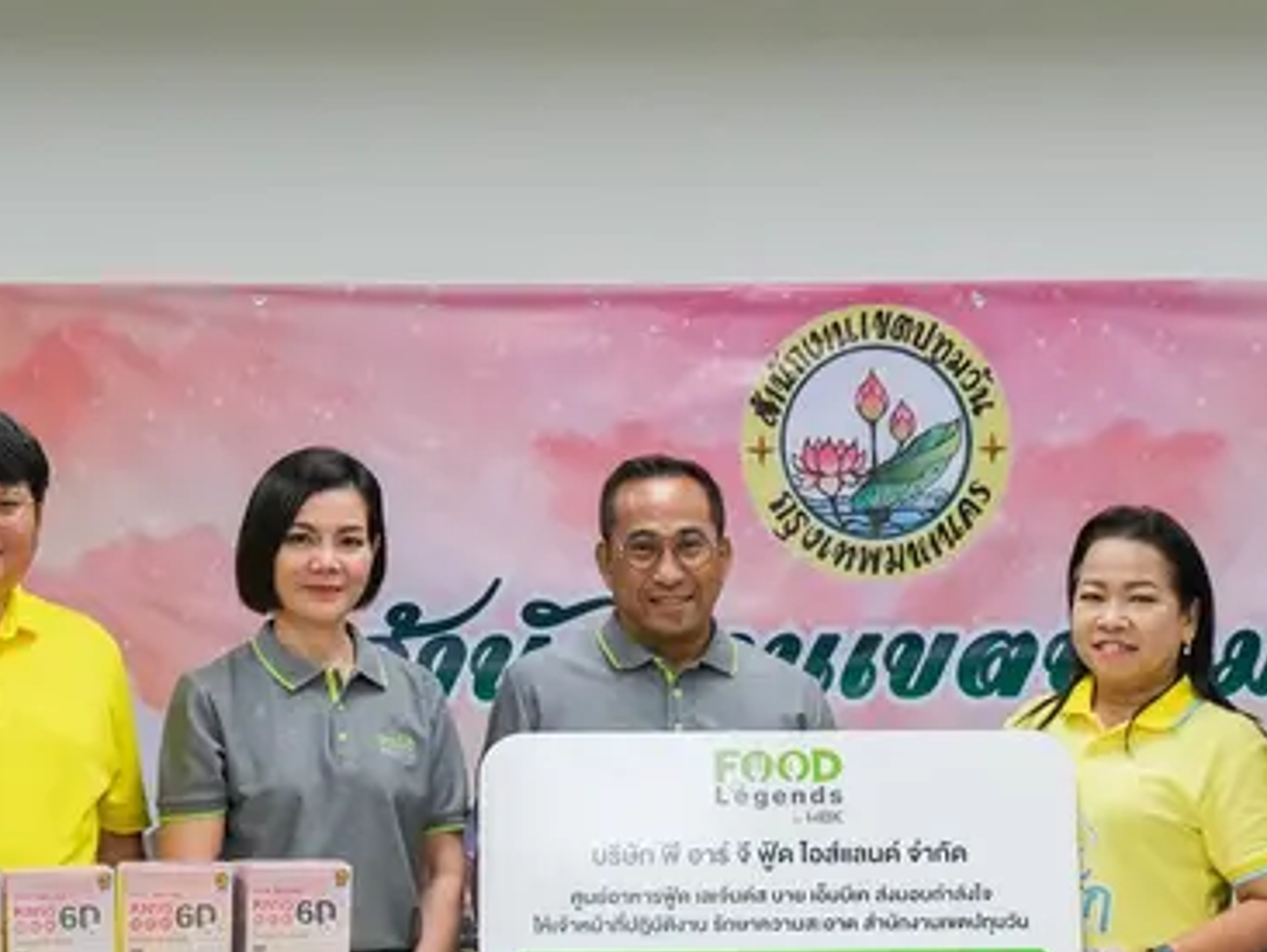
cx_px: 675
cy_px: 630
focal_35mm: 131
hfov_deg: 15.0
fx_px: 4798
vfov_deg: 11.3
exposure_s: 1/125
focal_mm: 42.5
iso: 1250
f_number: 5
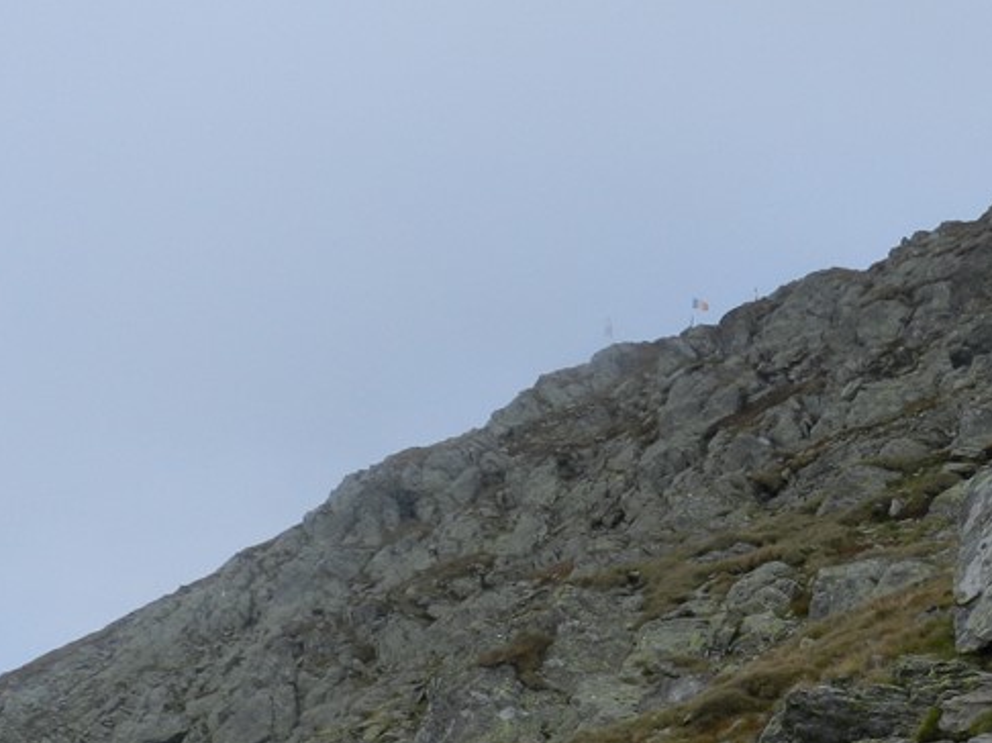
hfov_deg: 20.0
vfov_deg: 15.0
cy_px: 743
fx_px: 2778
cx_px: 806
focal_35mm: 97
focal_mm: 8.1
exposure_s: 1/800
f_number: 5
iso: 160
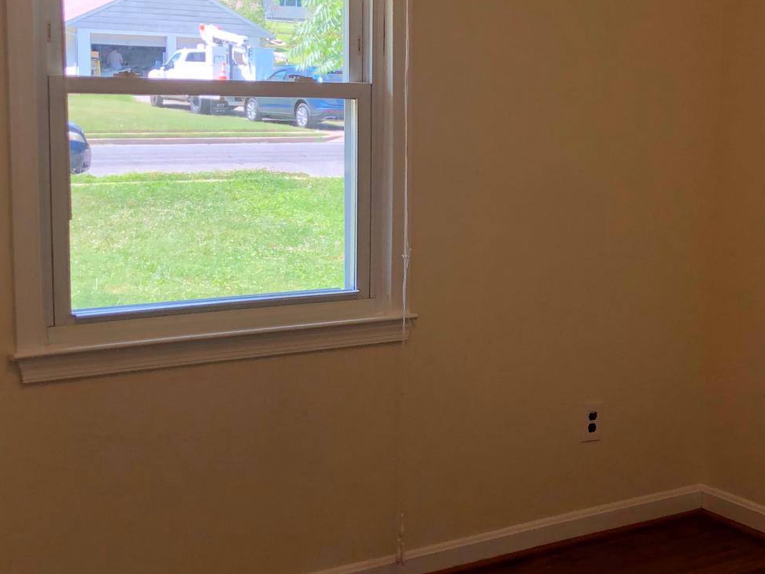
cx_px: 585
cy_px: 281
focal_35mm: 59
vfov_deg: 24.8
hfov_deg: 32.0
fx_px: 1304
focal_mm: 3.99
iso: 25
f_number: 1.8
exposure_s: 1/120
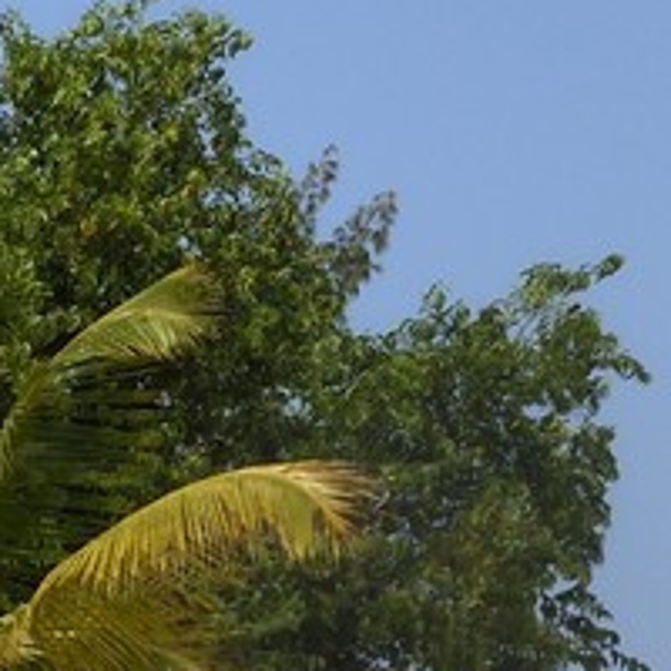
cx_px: -1932
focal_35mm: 299
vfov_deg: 5.6
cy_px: 1647
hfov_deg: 5.2
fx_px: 6557
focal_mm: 44
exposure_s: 1/320
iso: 200
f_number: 14
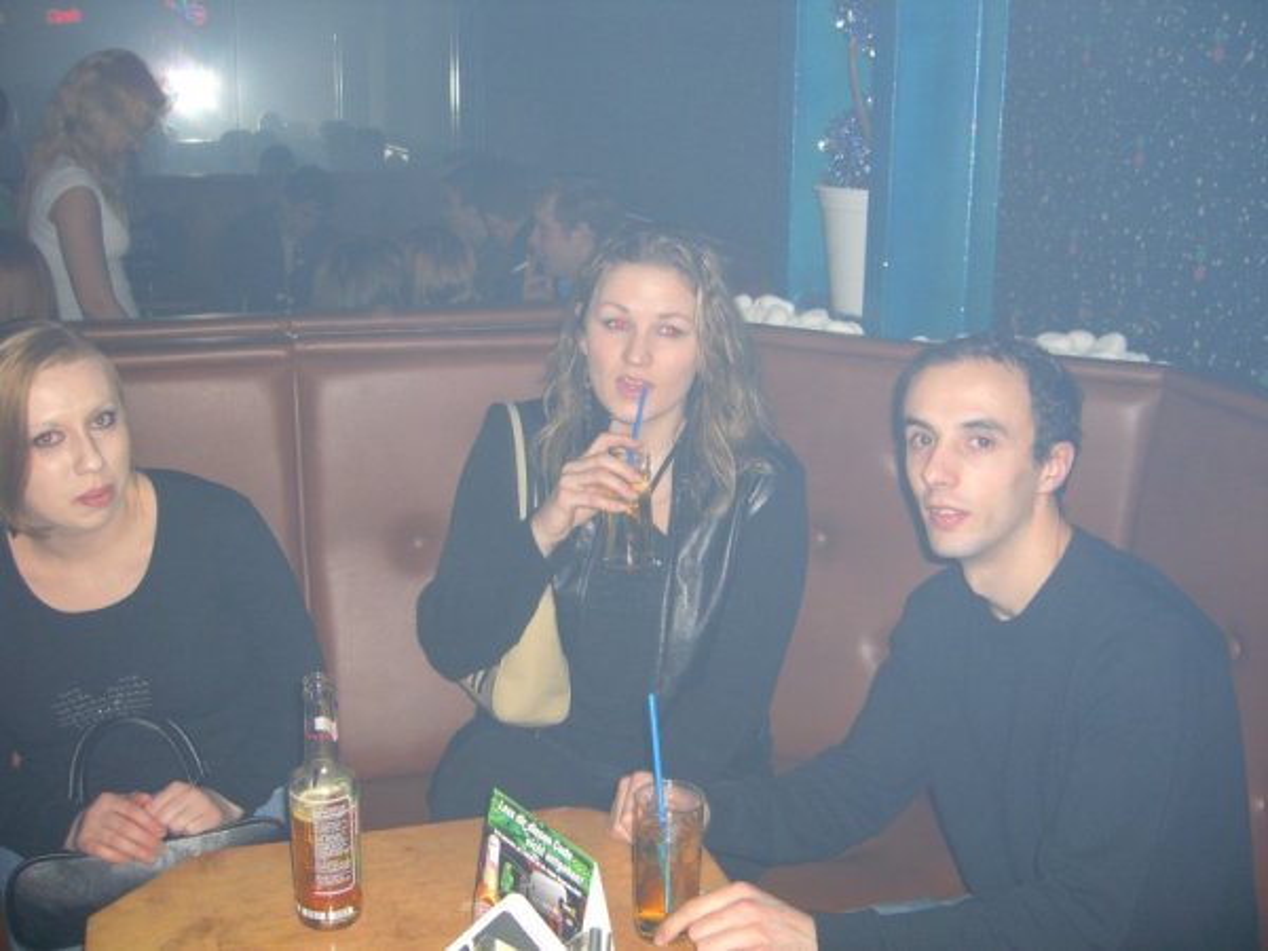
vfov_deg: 37.7
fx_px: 1392
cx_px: 634
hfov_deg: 49.0
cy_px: 476
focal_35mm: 38
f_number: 2.8
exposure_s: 1/60
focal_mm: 7.9
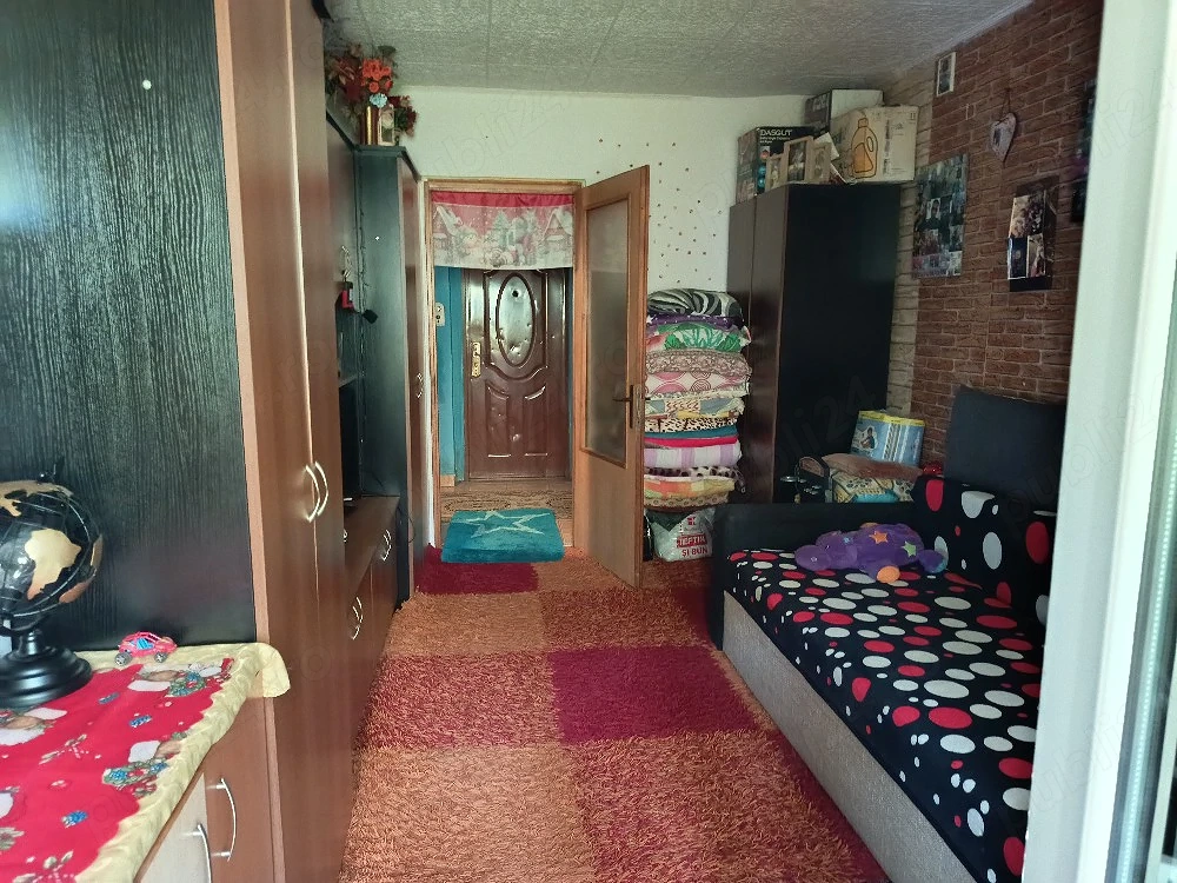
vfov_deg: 56.8
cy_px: 442
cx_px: 588
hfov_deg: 71.6
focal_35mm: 24
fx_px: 816
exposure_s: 1/16.7
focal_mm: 5.27
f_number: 1.7
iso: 2882
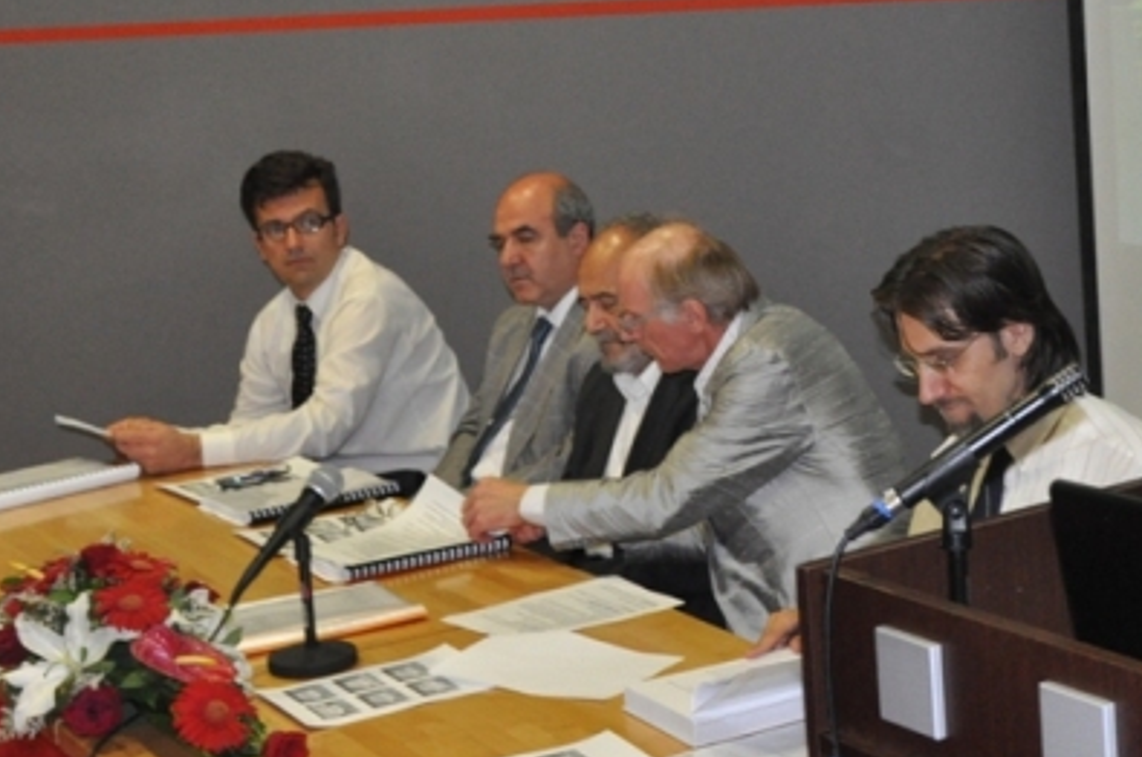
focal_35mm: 88
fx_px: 2787
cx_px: 943
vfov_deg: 15.4
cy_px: 131
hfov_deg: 22.8
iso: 1600
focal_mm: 29
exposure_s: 1/60
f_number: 5
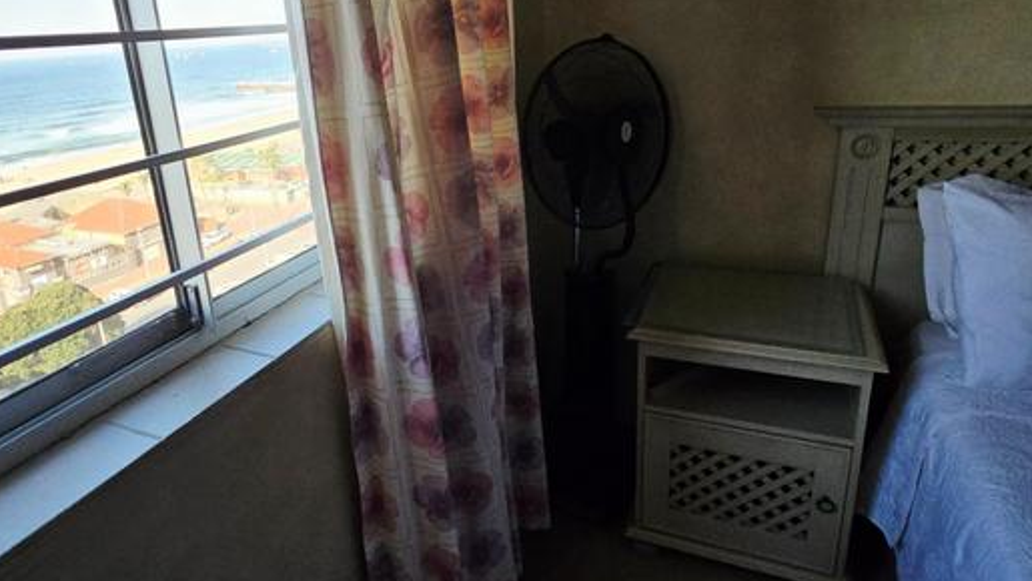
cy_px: 236
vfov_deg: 51.2
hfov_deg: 80.5
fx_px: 602
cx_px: 429
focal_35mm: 22
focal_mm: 2.2
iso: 50
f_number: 2.2
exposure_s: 1/312
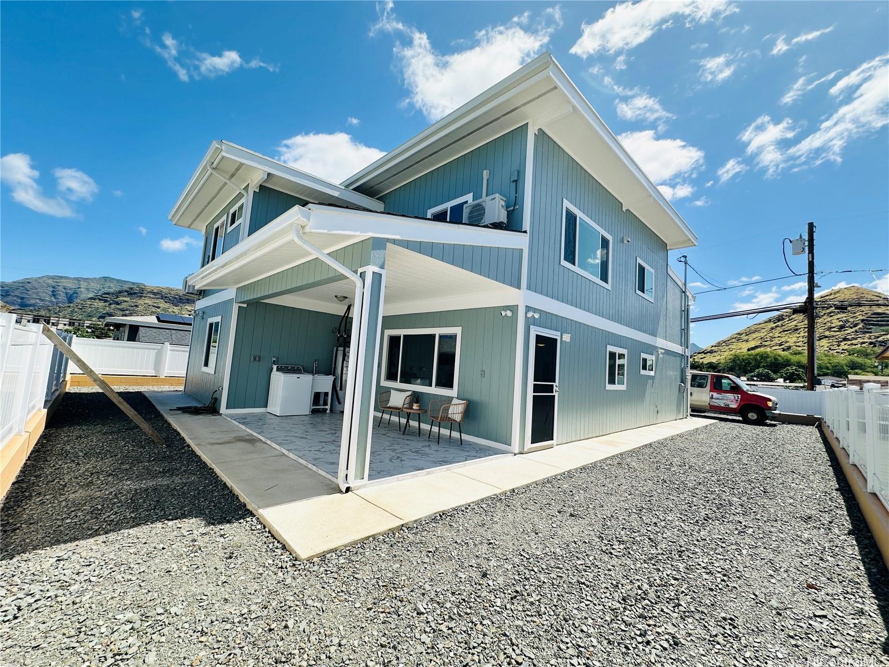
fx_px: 360
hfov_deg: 102.1
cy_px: 334
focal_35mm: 14
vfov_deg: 85.7
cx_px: 444
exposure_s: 1/1473
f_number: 2.2
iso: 40
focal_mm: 2.22
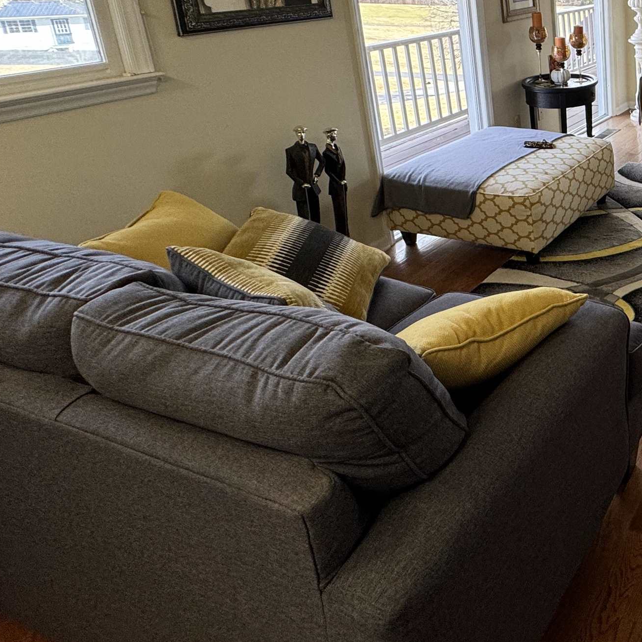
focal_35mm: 29
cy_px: 108
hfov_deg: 43.3
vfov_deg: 51.3
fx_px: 609
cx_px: 706
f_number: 2.2
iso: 125
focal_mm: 2.22
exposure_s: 1/120
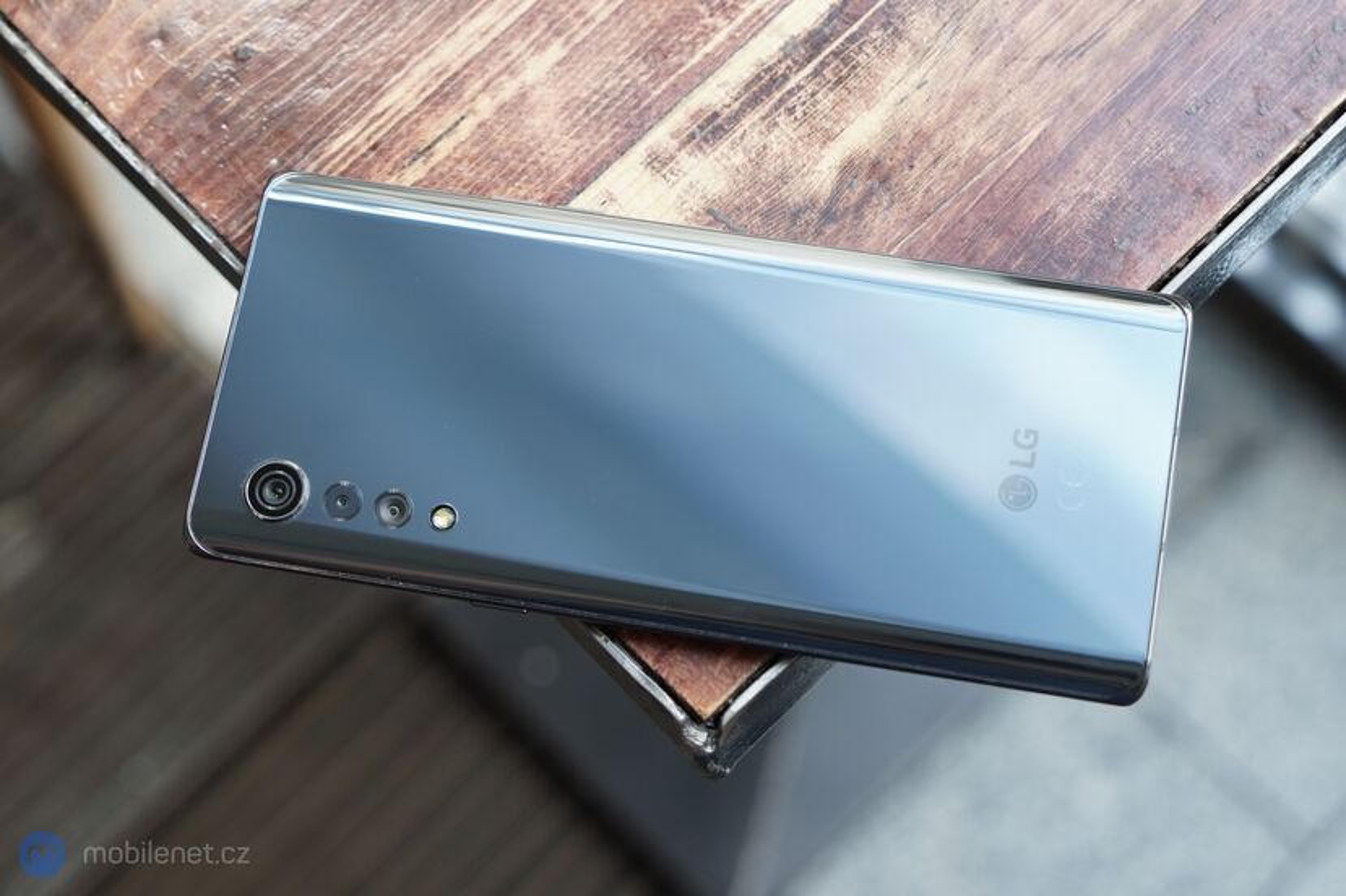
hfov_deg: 42.8
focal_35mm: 46
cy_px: 448
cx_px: 673
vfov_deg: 29.2
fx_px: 1719
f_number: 4.5
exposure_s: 1/80
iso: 200
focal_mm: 46
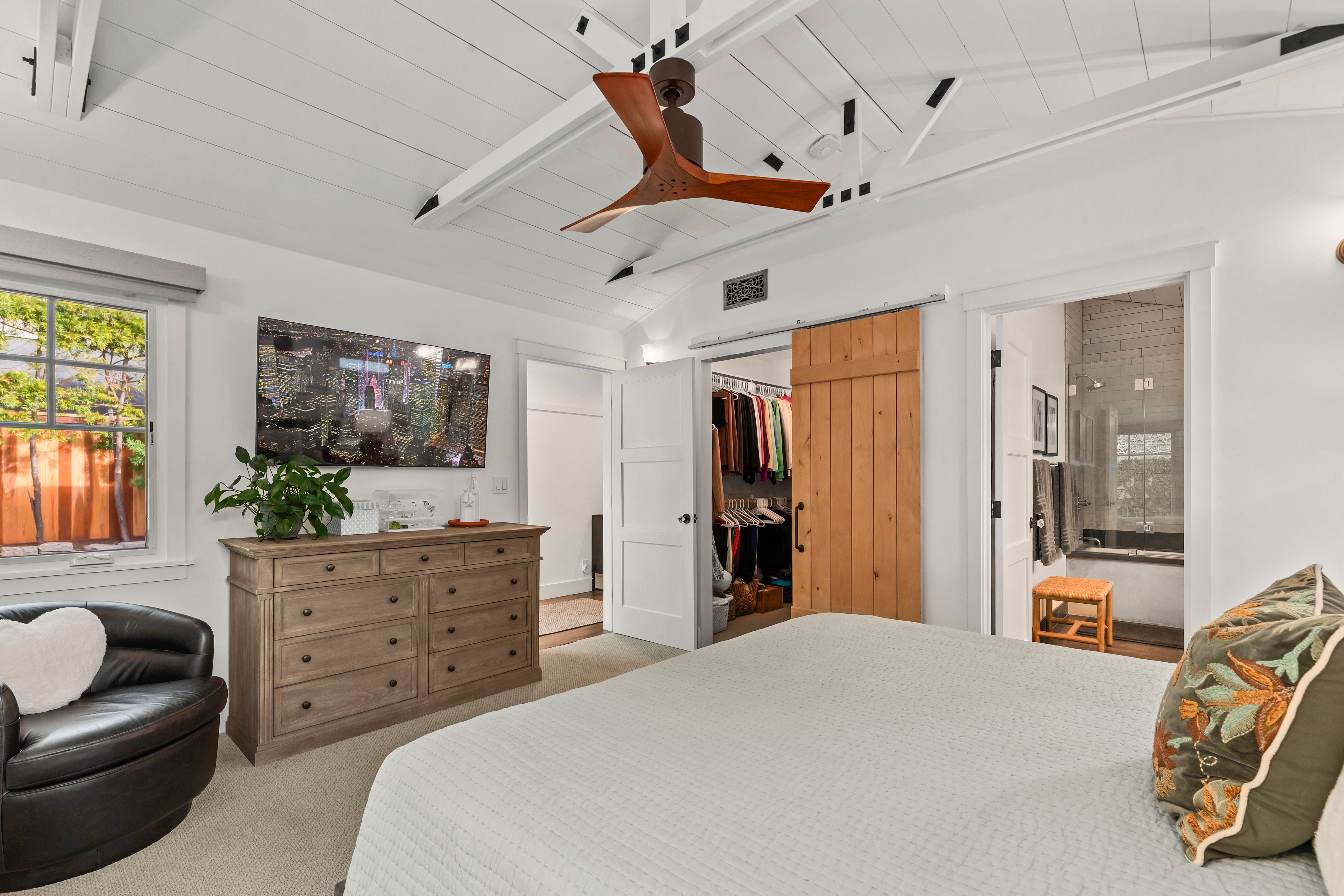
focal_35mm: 15
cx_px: 665
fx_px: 560
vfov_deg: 77.3
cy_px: 462
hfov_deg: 100.4
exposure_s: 1/1.67
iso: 400
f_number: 2.8
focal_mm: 14
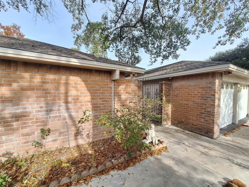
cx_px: 127
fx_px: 101
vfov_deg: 85.6
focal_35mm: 14
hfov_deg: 102.1
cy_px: 94
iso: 40
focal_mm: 1.74
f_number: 2.2
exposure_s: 1/1022
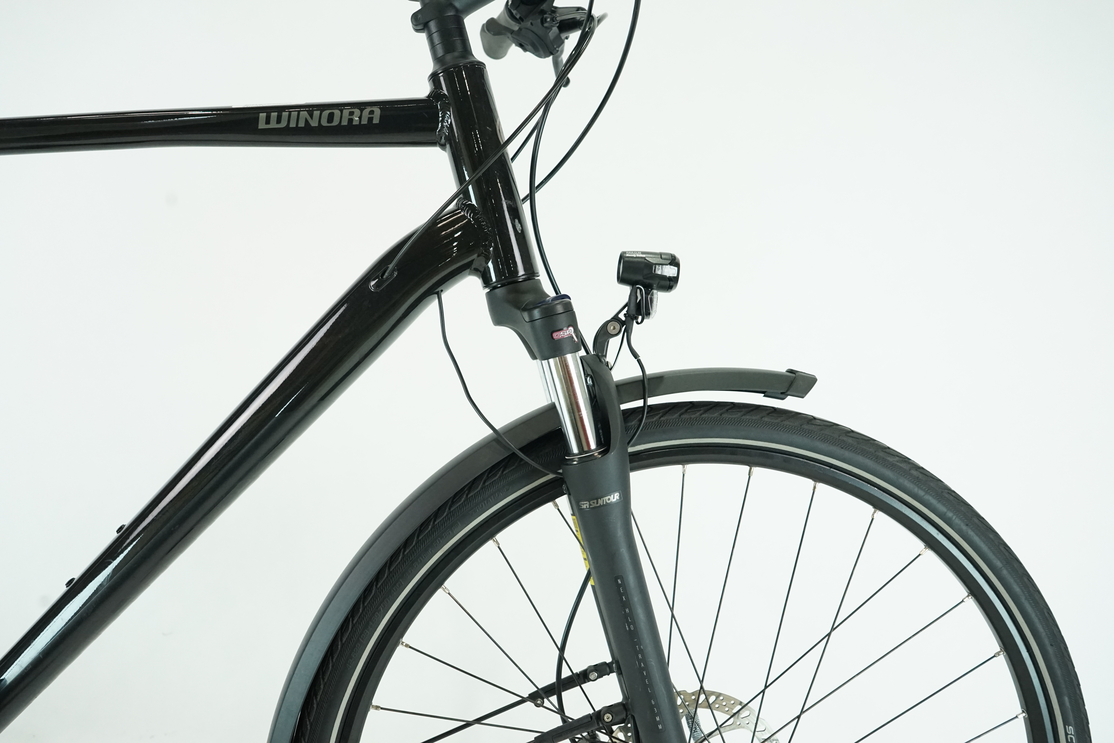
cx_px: 557
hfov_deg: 65.5
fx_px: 866
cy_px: 372
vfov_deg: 46.4
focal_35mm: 28
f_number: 7.1
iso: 3200
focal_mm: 28
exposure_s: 1/200
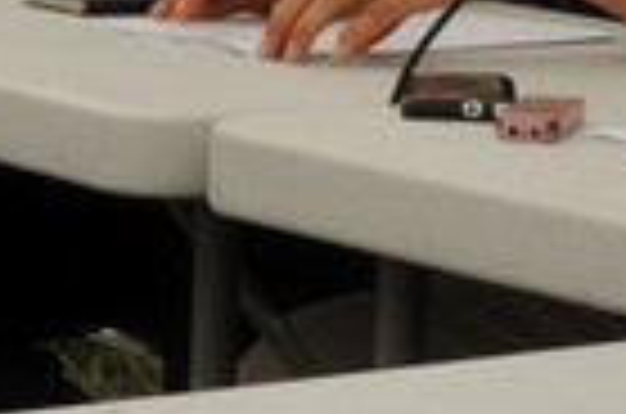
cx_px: 676
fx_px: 3904
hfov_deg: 9.1
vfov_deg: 5.9
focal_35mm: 225
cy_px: -468
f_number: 3.7
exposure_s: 1/60
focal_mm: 9
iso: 140
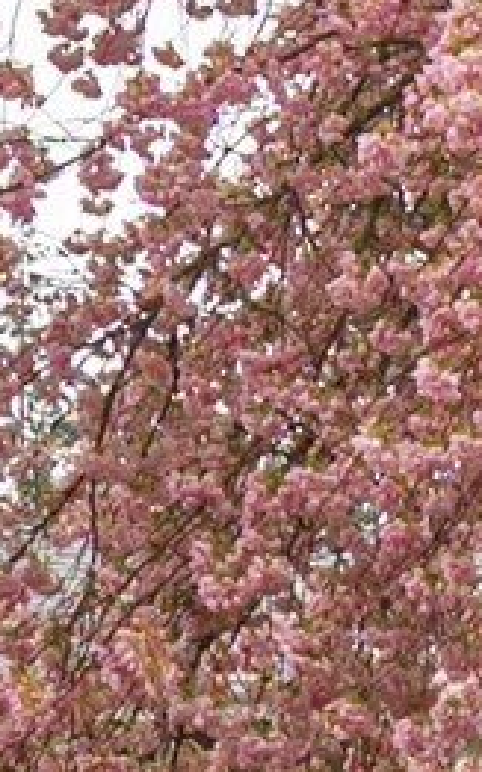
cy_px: 1142
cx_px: 785
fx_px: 3344
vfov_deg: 12.5
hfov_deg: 8.0
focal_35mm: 159
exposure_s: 1/100
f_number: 7.1
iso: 80
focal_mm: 24
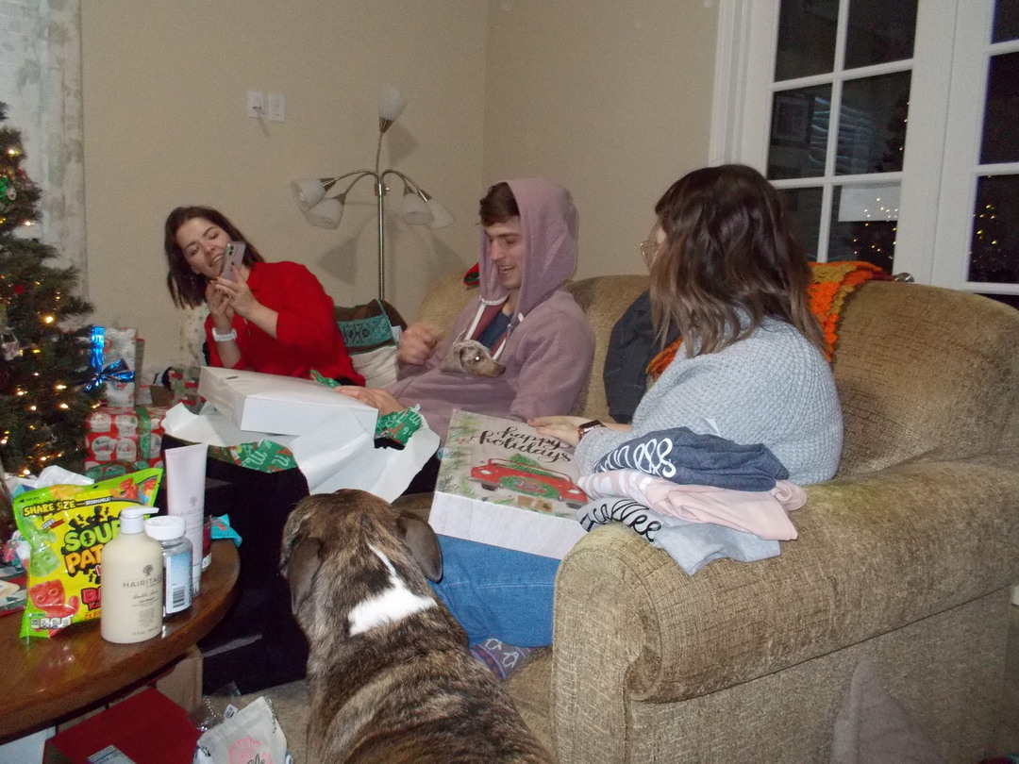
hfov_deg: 61.7
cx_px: 510
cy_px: 382
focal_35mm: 29
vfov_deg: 48.2
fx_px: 854
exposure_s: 1/30
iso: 500
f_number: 3.3
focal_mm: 4.1
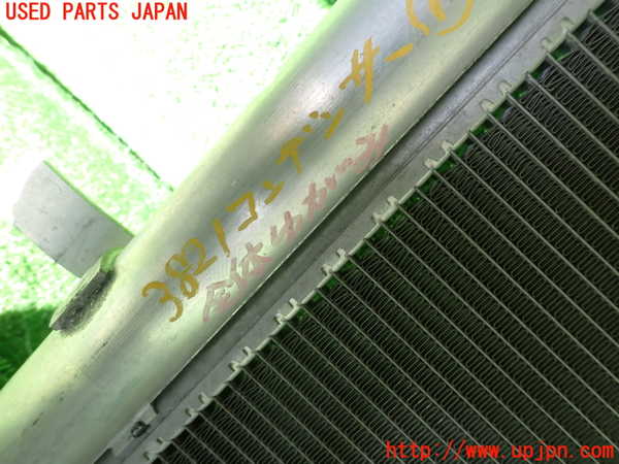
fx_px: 447
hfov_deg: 69.4
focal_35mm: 25
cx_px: 310
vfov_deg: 54.9
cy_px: 232
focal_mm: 4.5
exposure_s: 1/100
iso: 100
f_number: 2.8
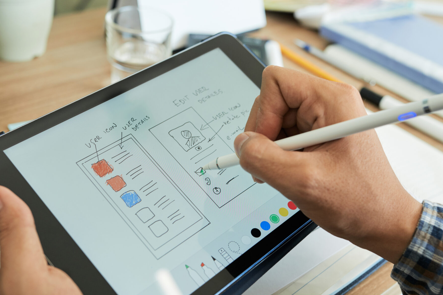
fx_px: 615
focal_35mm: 50
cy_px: 158
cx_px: 240
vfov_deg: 27.0
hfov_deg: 39.6
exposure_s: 1/250
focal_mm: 35
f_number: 4
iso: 450
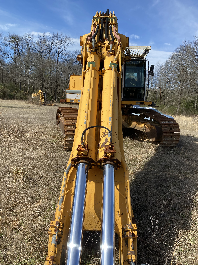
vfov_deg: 67.3
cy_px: 132
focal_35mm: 26
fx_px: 198
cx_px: 99
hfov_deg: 53.1
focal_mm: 4.25
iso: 32
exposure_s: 1/2315
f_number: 1.8
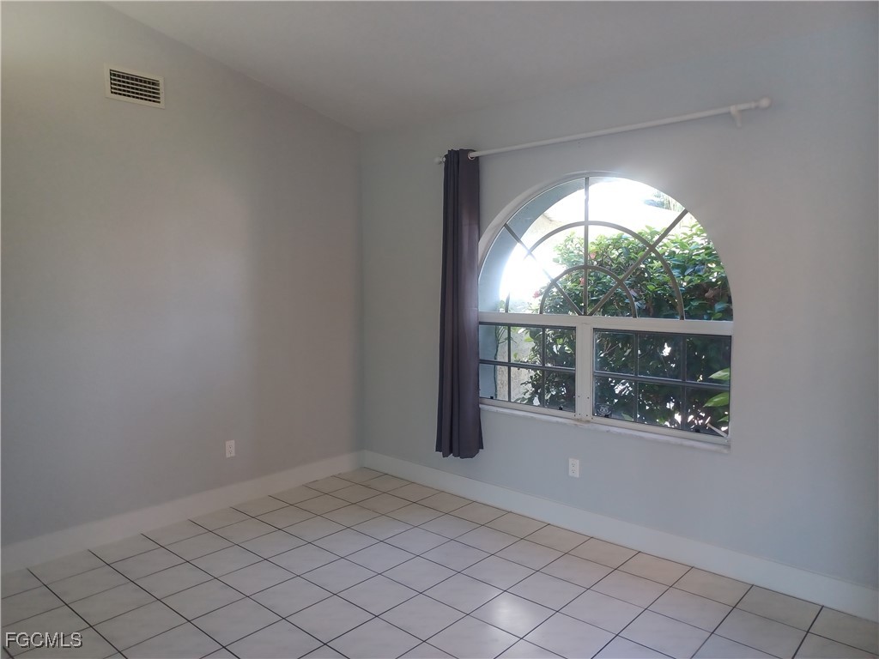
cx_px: 440
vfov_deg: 54.9
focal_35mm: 25
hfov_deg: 69.4
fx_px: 635
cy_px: 330
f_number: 1.8
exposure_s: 1/50
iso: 320
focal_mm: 4.6
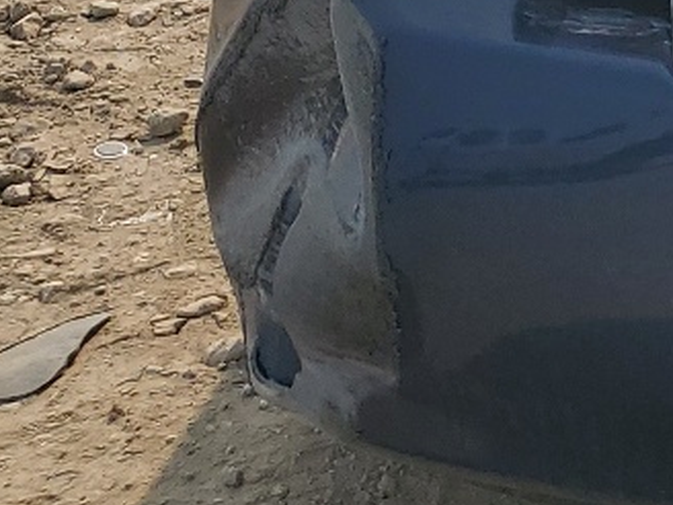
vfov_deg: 11.0
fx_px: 2469
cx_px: 1305
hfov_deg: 13.5
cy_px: -372
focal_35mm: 127
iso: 50
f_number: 1.5
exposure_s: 1/5000
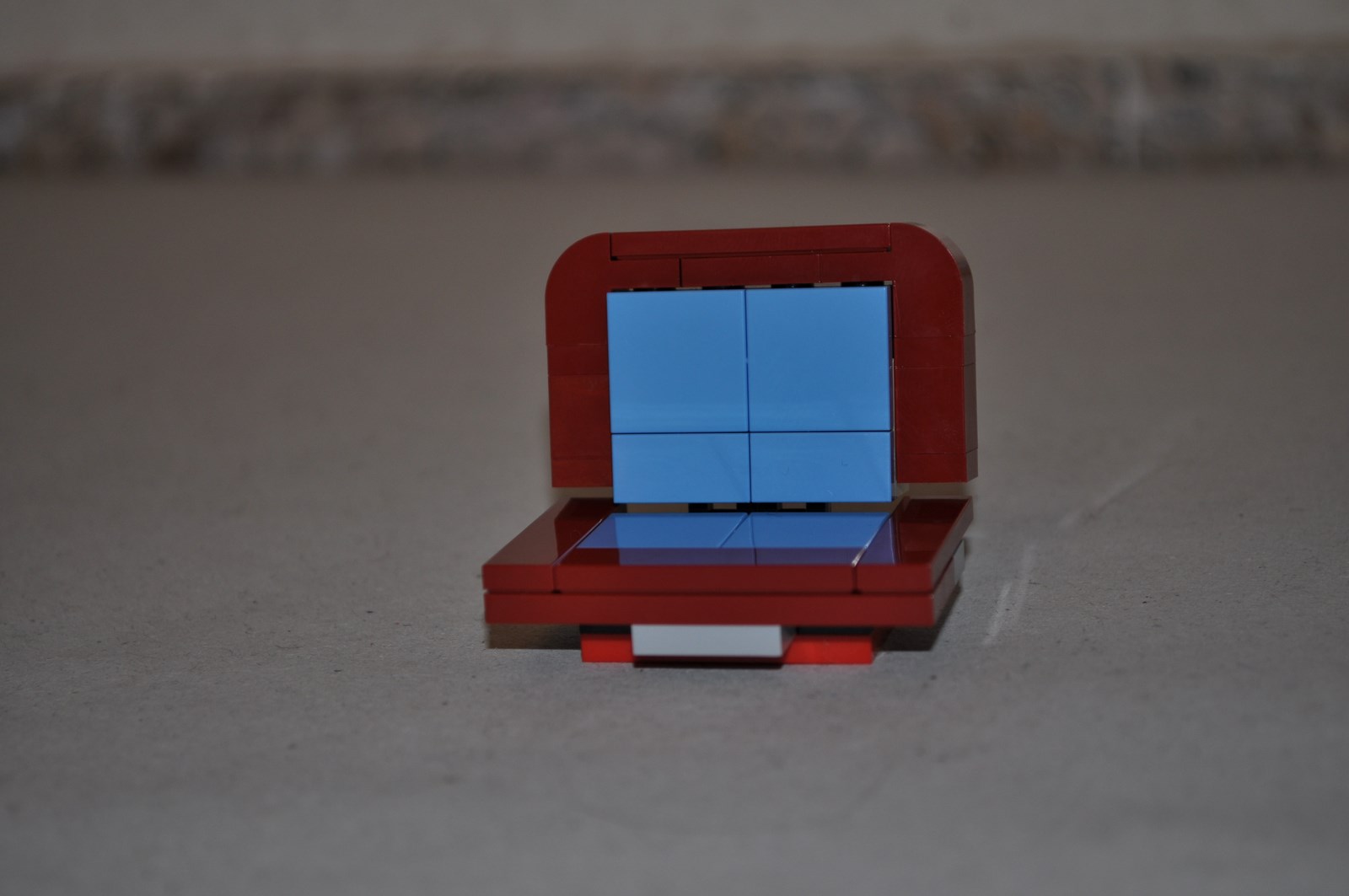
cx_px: 674
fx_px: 3088
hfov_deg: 24.6
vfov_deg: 16.5
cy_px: 448
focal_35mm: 82
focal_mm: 55
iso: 200
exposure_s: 1/30
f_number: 5.6
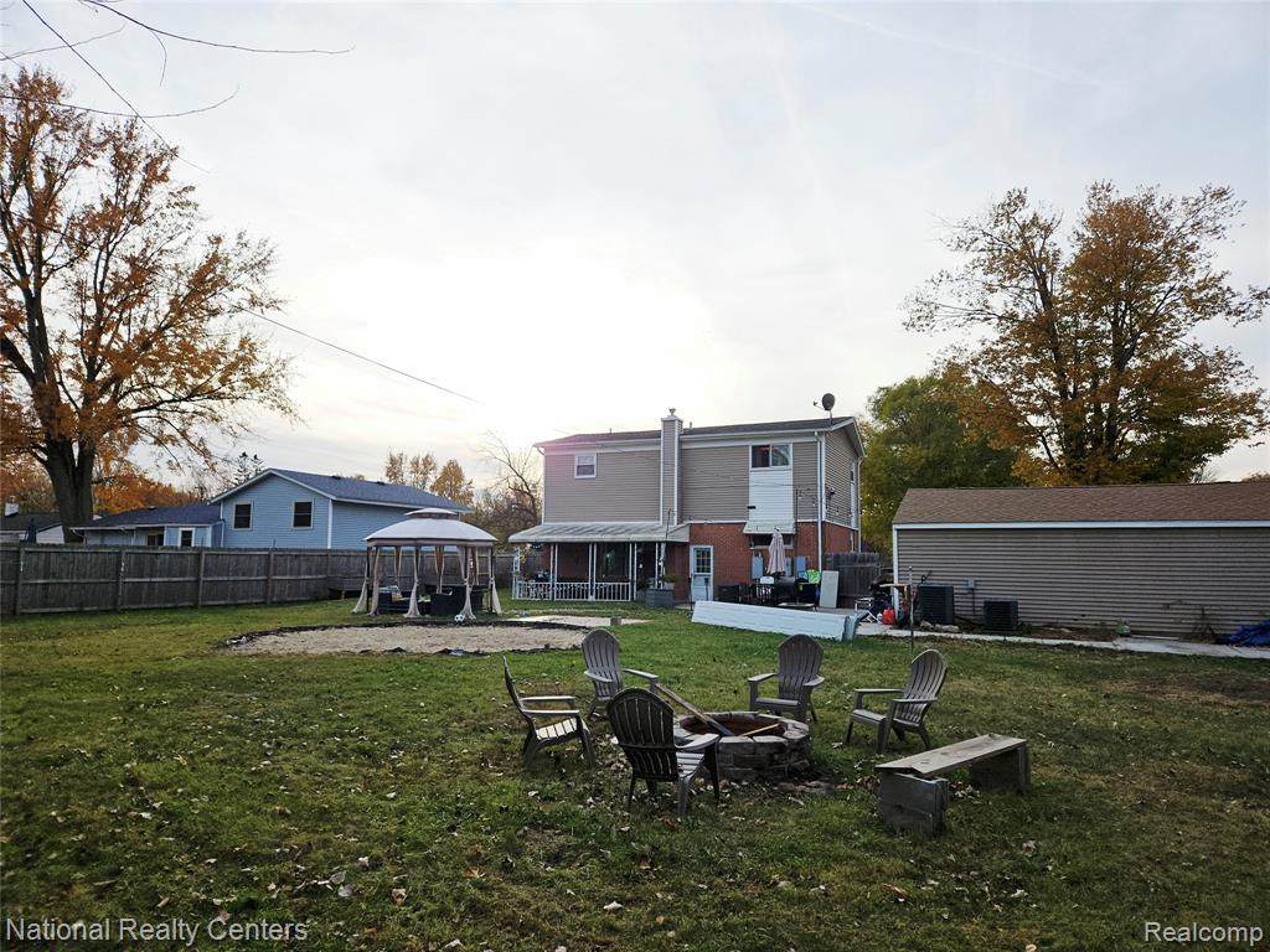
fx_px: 844
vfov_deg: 58.9
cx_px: 635
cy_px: 476
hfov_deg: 73.9
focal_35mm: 23
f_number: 1.8
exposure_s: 1/1111
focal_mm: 5.4
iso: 25
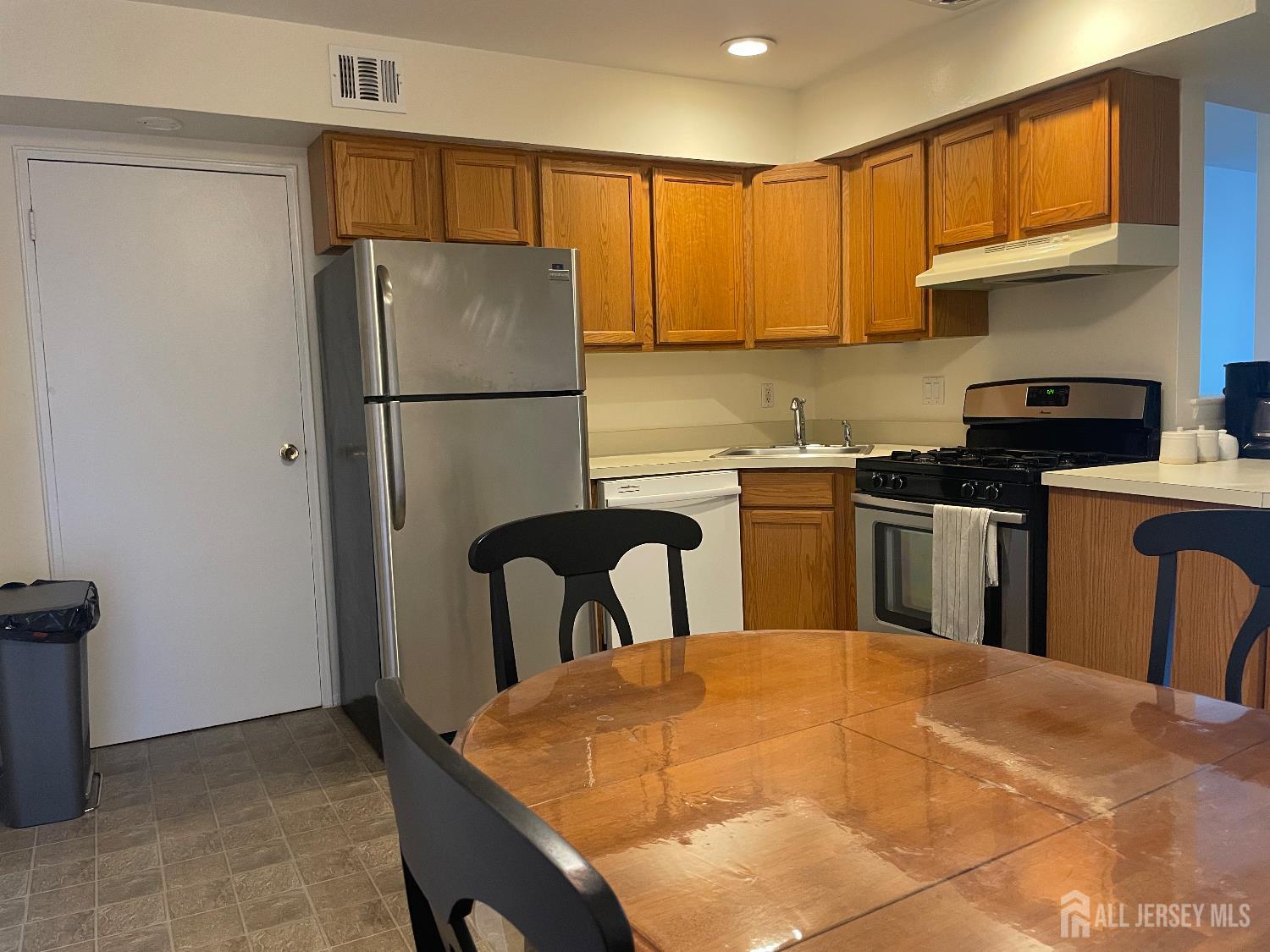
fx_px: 954
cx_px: 635
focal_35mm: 26
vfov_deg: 53.1
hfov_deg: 67.3
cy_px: 476
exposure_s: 1/60
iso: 250
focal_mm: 4.2
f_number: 1.6
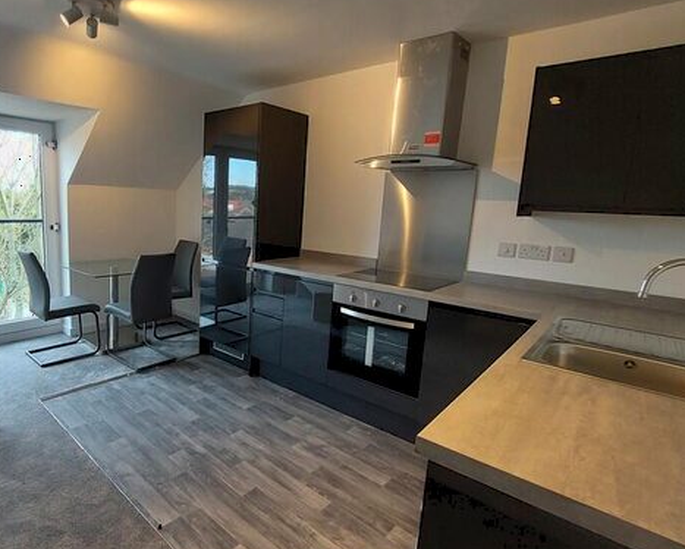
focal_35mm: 19
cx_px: 221
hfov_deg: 80.1
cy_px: 269
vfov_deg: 70.9
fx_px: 385
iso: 64
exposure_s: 1/50
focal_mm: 1.74
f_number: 2.2
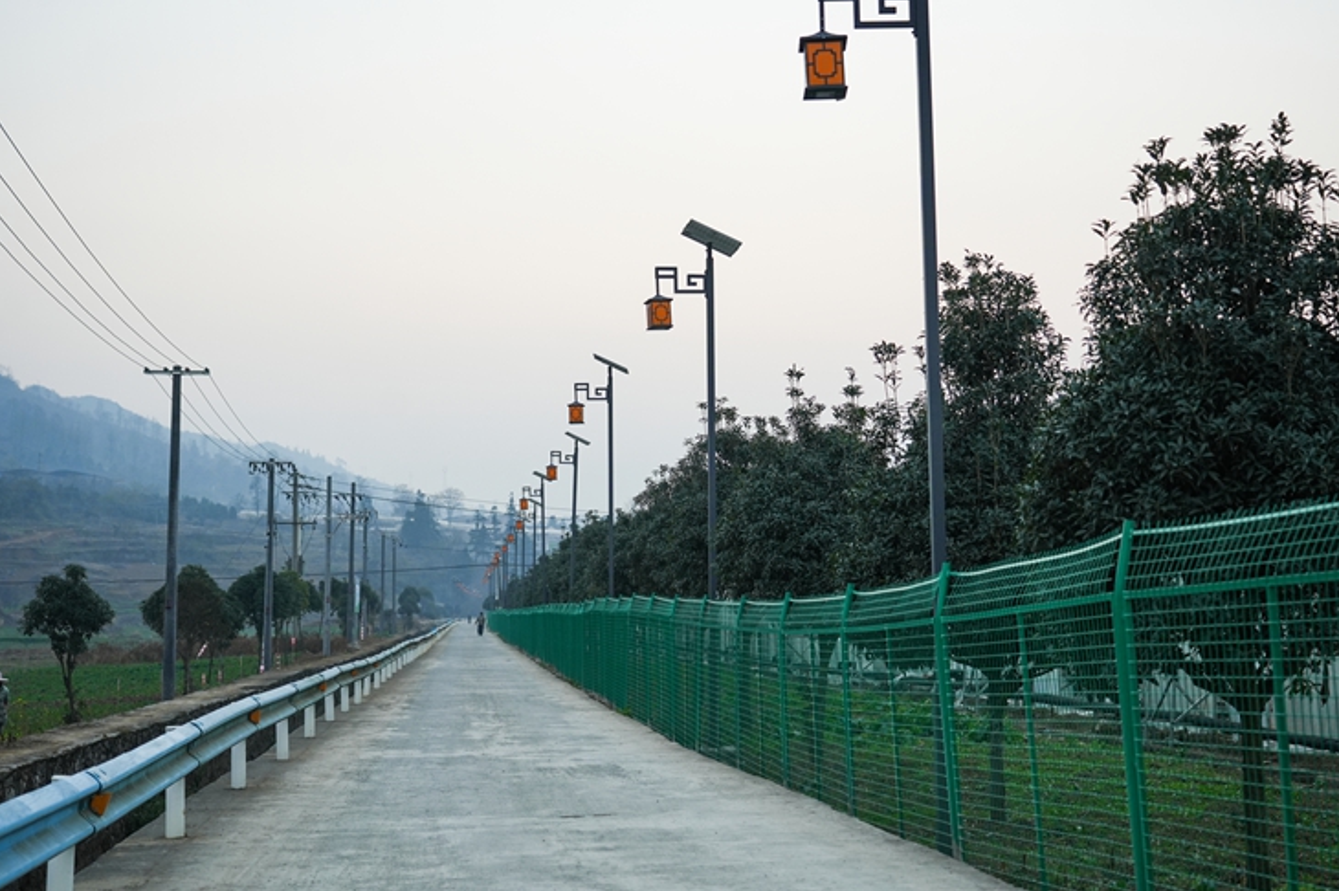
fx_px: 2119
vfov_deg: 23.8
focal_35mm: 57
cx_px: 693
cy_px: 467
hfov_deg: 35.1
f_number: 4
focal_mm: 52
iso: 640
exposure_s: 1/250
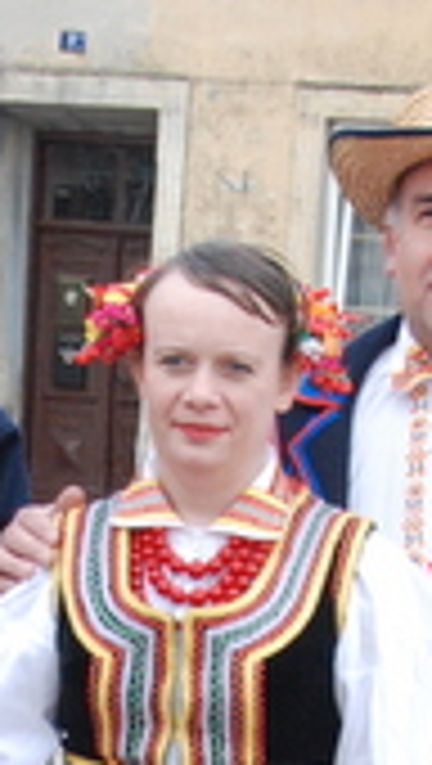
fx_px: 4354
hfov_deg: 5.7
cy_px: 918
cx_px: 4
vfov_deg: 9.9
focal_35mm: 214
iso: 800
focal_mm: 29
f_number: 9
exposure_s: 1/320
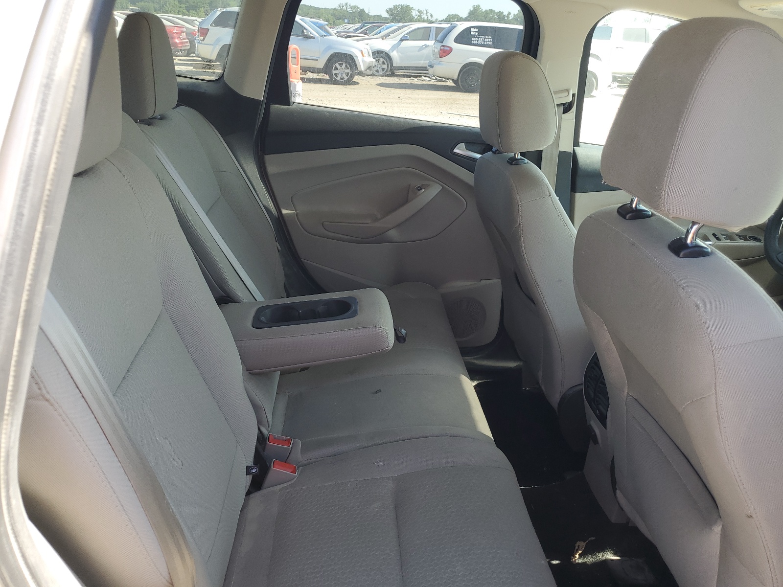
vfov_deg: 53.1
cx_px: 392
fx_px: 588
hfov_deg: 67.3
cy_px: 294
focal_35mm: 26
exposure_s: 1/238
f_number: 1.5
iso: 50
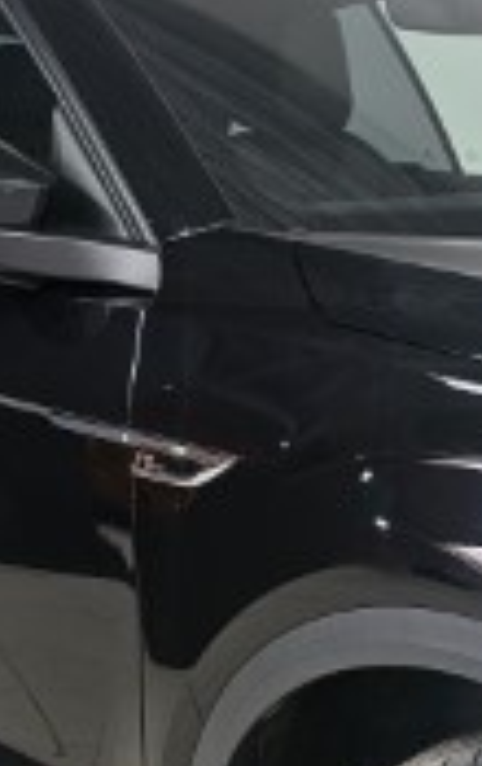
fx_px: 1863
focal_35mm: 89
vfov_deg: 22.4
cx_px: 618
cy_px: 757
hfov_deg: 14.2
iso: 64
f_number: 1.7
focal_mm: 6.3
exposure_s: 1/100
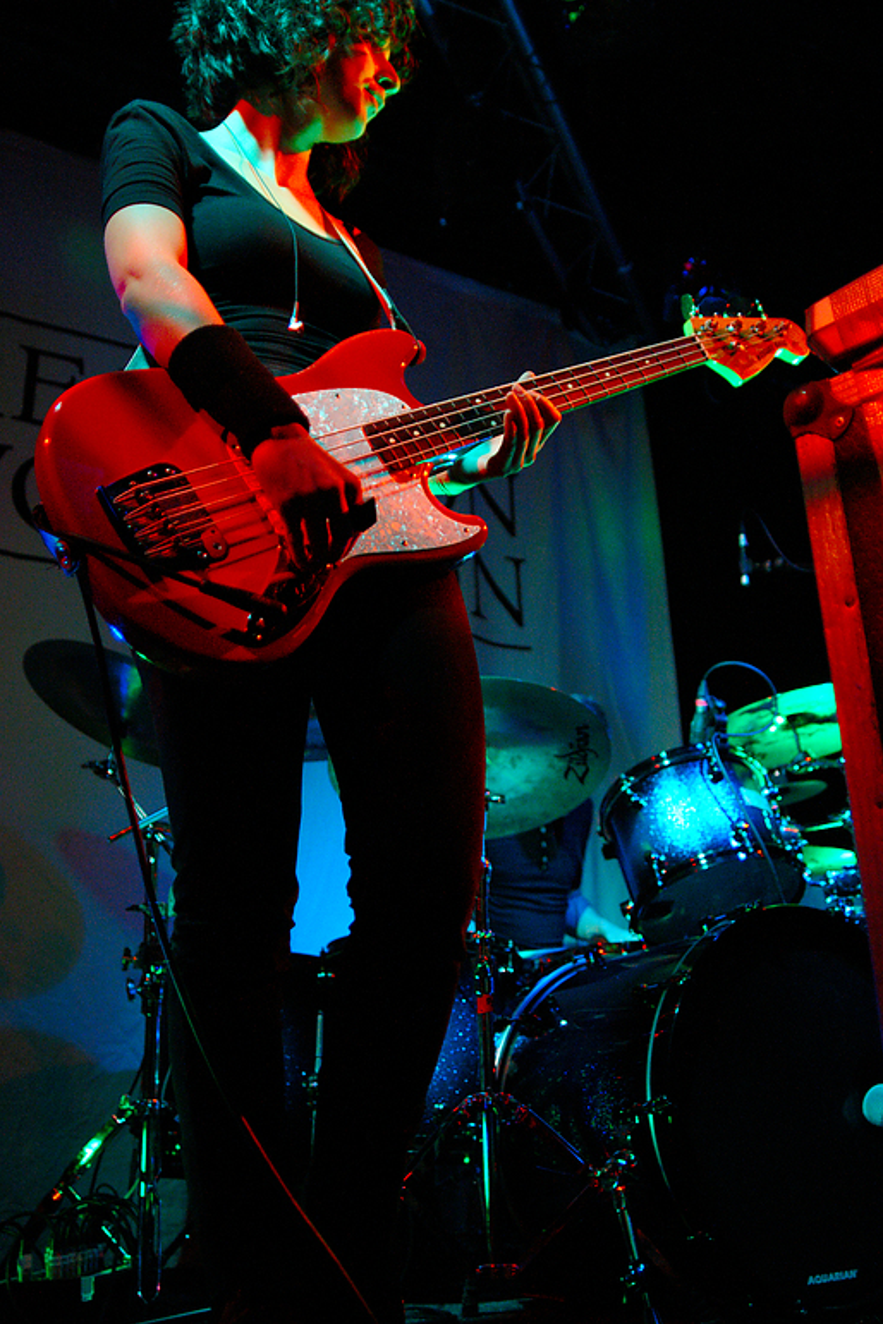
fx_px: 1288
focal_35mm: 35
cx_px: 435
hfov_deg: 37.9
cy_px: 641
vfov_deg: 54.4
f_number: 2
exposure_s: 1/125
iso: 800
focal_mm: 20
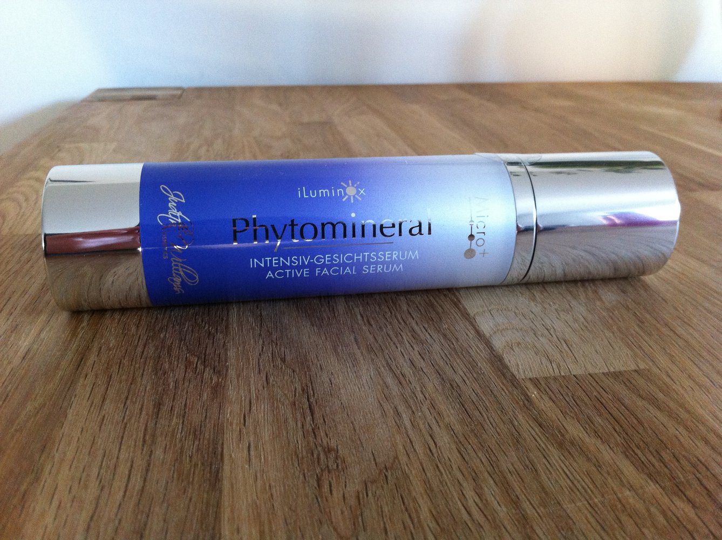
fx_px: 729
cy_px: 270
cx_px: 361
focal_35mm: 35
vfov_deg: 40.6
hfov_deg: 52.7
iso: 250
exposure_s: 1/15
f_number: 2.8
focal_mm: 3.85
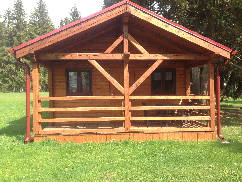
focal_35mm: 33
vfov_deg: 42.9
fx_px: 231
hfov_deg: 55.4
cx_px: 121
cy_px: 91
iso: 50
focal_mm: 4.12
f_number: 2.4
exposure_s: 1/387
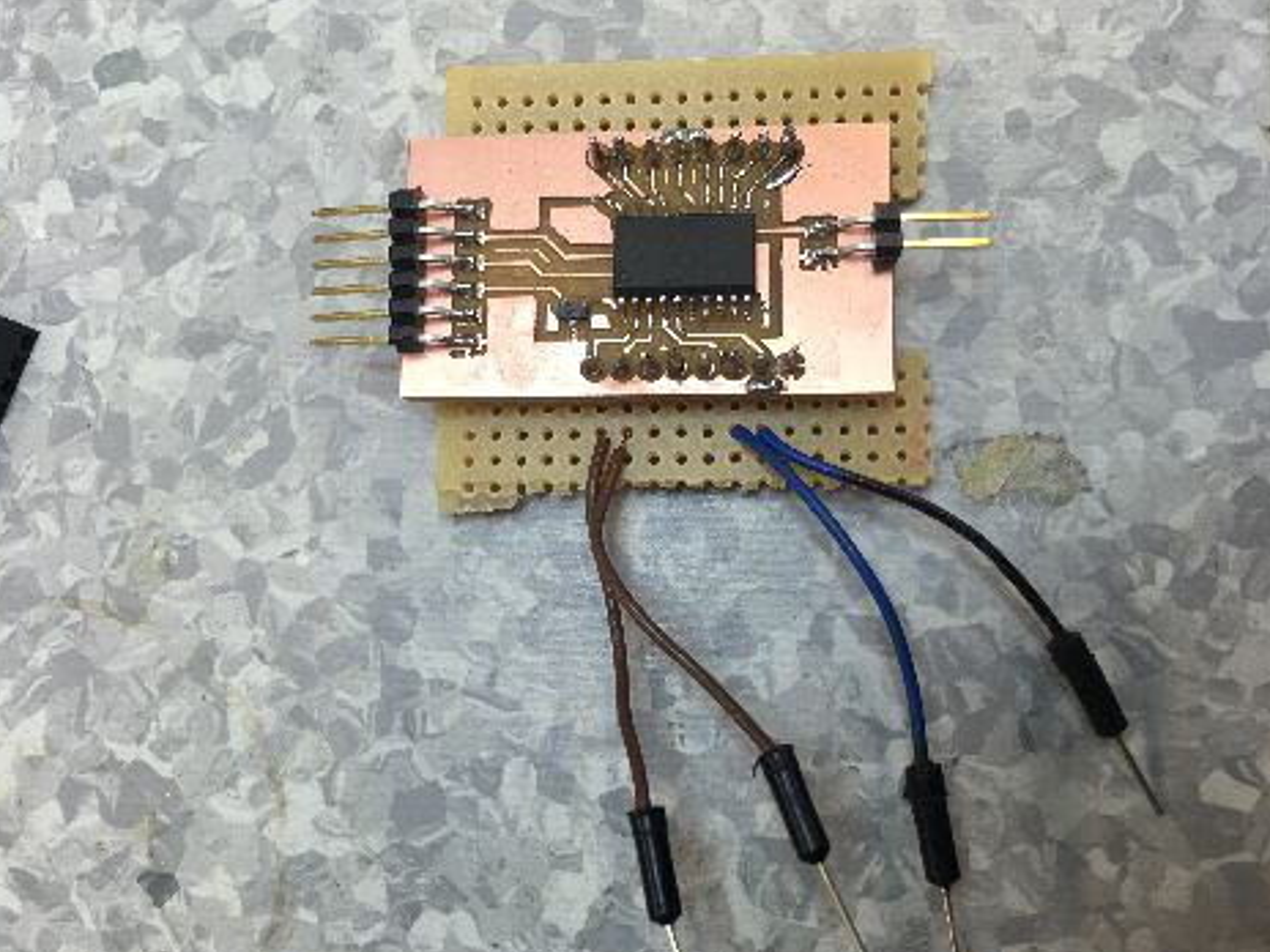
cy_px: 479
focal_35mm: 30
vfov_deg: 46.8
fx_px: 1101
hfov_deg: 60.0
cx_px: 621
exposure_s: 1/50
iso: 25
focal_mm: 4.15
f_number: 2.2
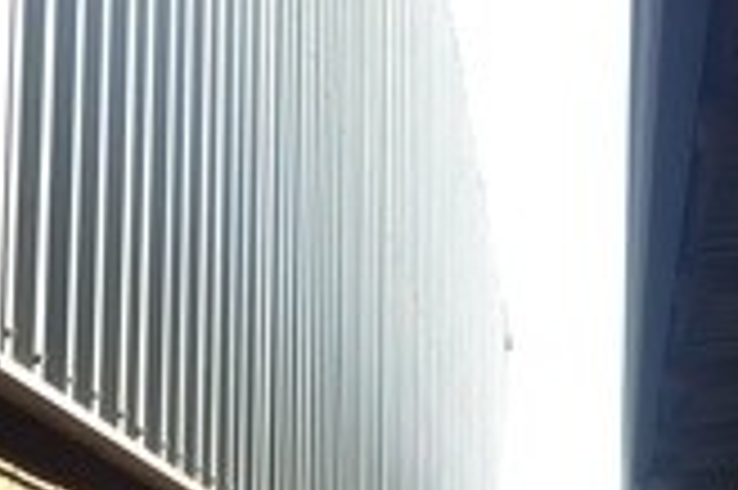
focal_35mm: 92
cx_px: 896
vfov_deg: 13.9
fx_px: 1884
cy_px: 726
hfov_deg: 20.6
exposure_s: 1/145
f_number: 2.2
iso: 25
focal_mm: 4.15
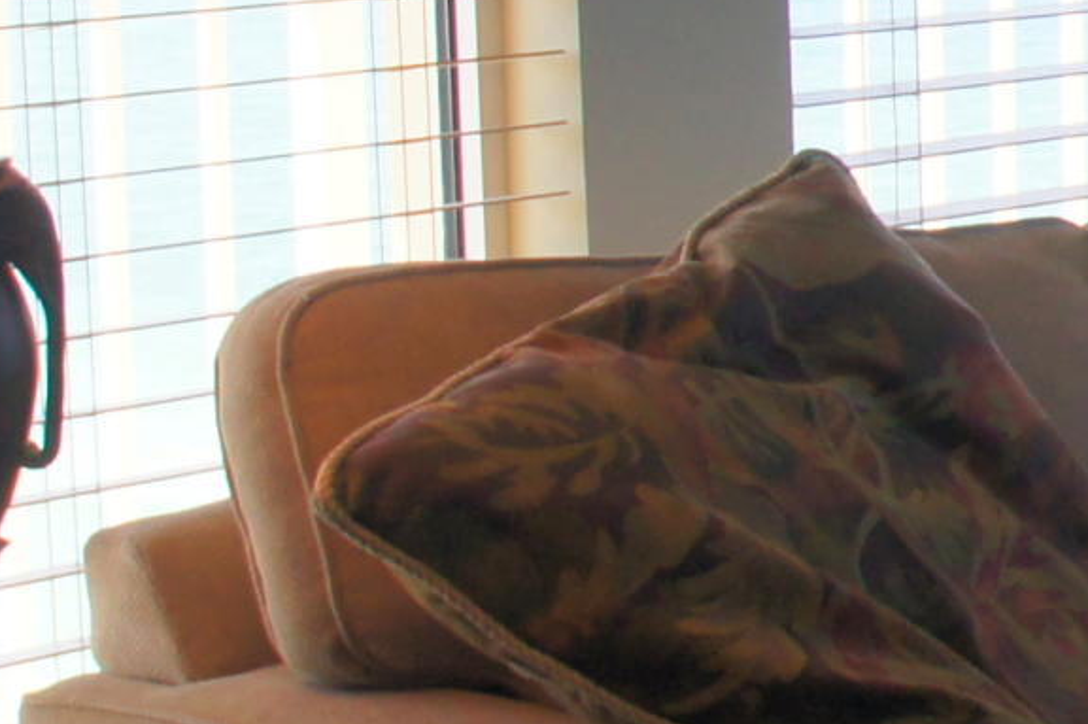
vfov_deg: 10.8
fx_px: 3774
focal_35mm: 125
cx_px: 2380
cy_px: -63
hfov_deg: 13.3
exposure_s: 1/80
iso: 400
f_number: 7.1
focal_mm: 16
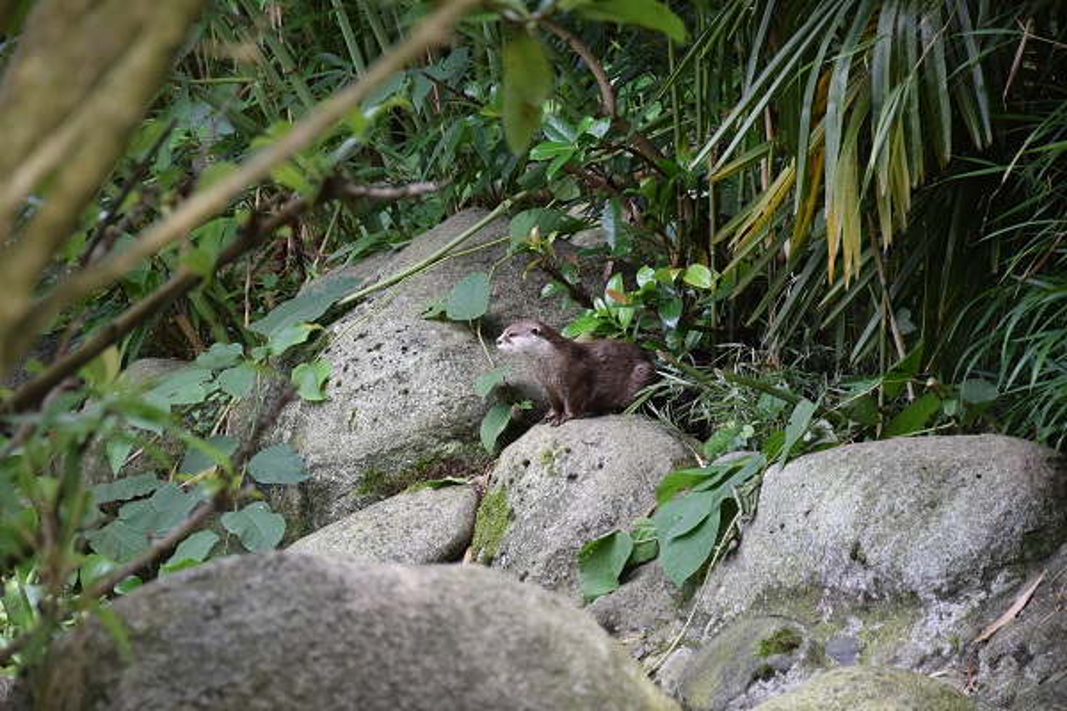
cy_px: 356
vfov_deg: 8.7
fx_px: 4668
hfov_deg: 13.0
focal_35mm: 158
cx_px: 534
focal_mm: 105
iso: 1800
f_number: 5.6
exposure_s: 1/500
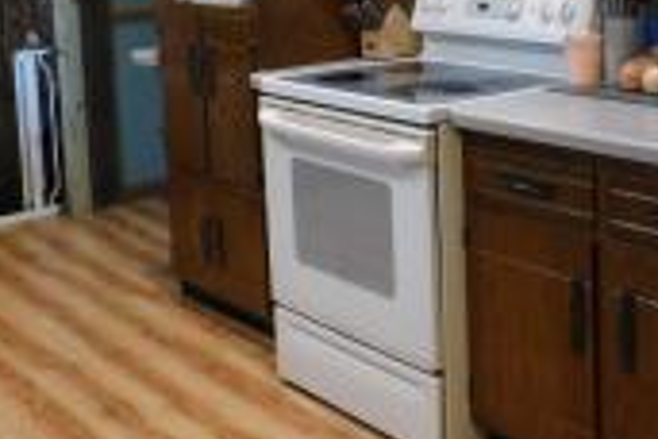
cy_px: 27
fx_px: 1023
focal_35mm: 56
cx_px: 600
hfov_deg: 33.6
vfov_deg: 23.4
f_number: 3
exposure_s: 1/30
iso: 400
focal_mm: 4
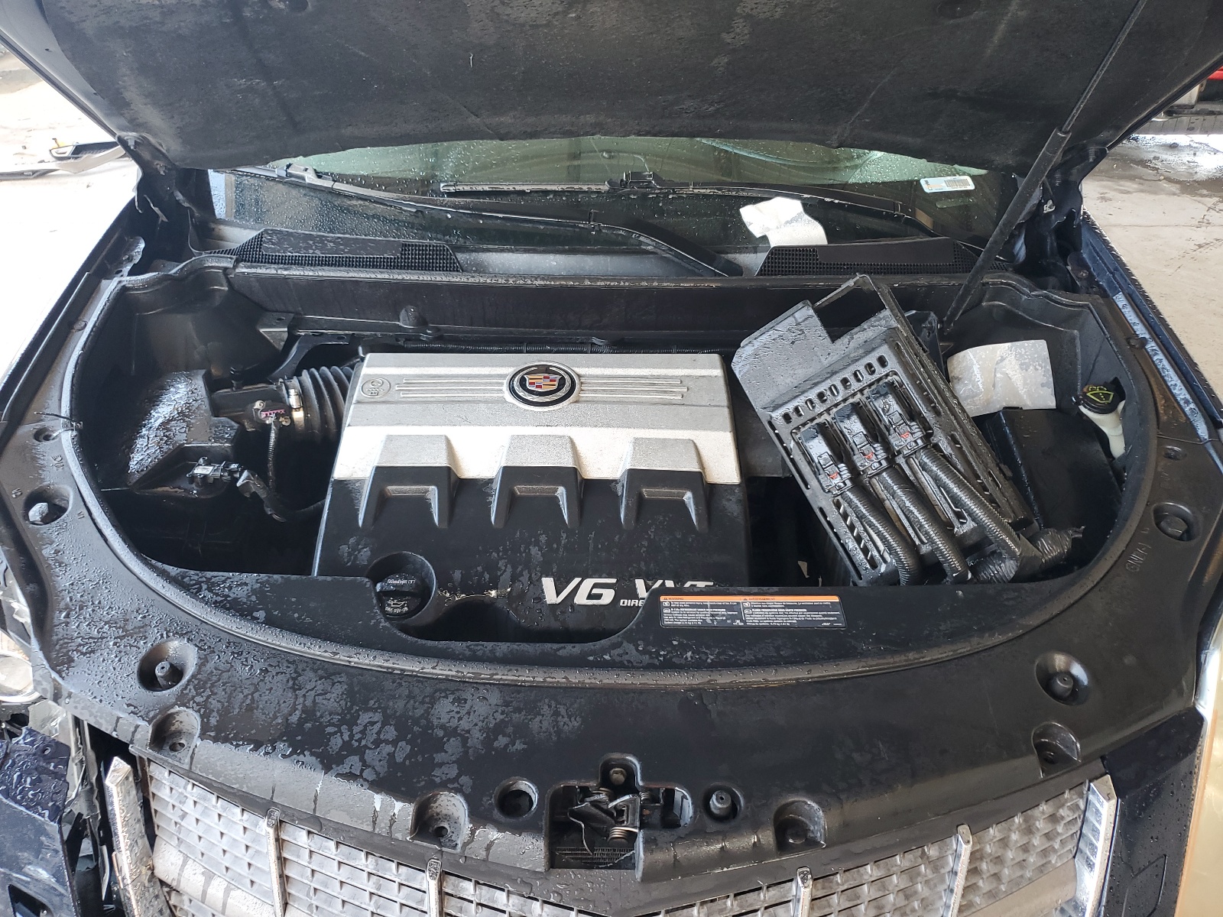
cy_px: 458
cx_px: 612
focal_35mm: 26
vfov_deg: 53.1
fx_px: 919
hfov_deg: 67.3
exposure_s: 1/60.2
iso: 66
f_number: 1.5
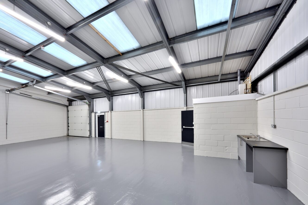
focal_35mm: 12
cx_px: 154
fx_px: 103
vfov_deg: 90.0
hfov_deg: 112.6
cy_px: 102
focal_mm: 8
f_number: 10
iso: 100
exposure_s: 1/4
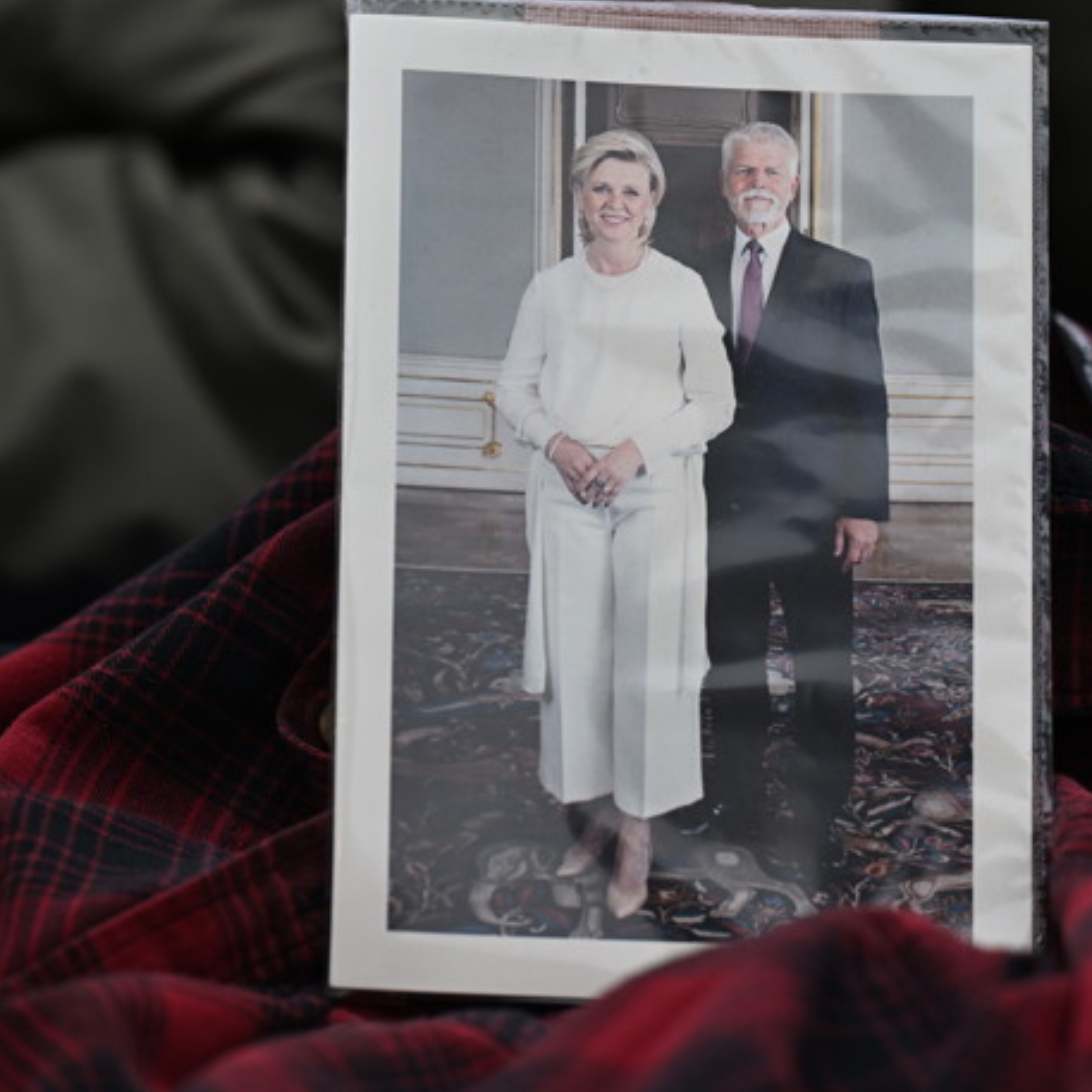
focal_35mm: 186
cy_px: 547
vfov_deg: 9.4
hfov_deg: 9.4
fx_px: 6638
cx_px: 669
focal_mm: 145
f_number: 3.5
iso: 1000
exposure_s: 1/2500
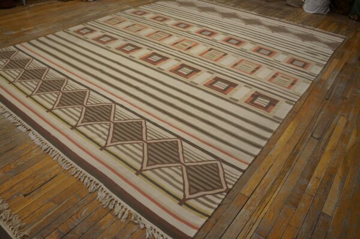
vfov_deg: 47.9
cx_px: 180
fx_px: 270
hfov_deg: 67.4
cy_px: 120
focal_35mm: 27
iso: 800
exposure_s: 1/160
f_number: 4
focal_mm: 18
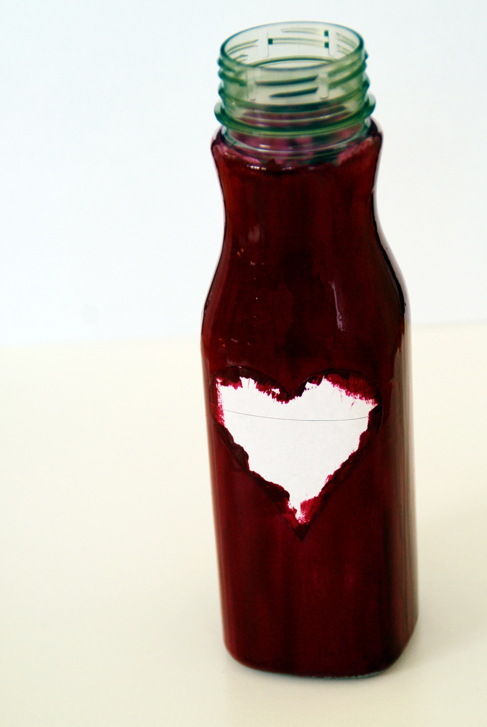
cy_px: 424
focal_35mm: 113
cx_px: 277
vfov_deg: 18.1
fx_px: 2287
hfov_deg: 12.2
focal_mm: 62
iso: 360
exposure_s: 1/125
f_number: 5.3
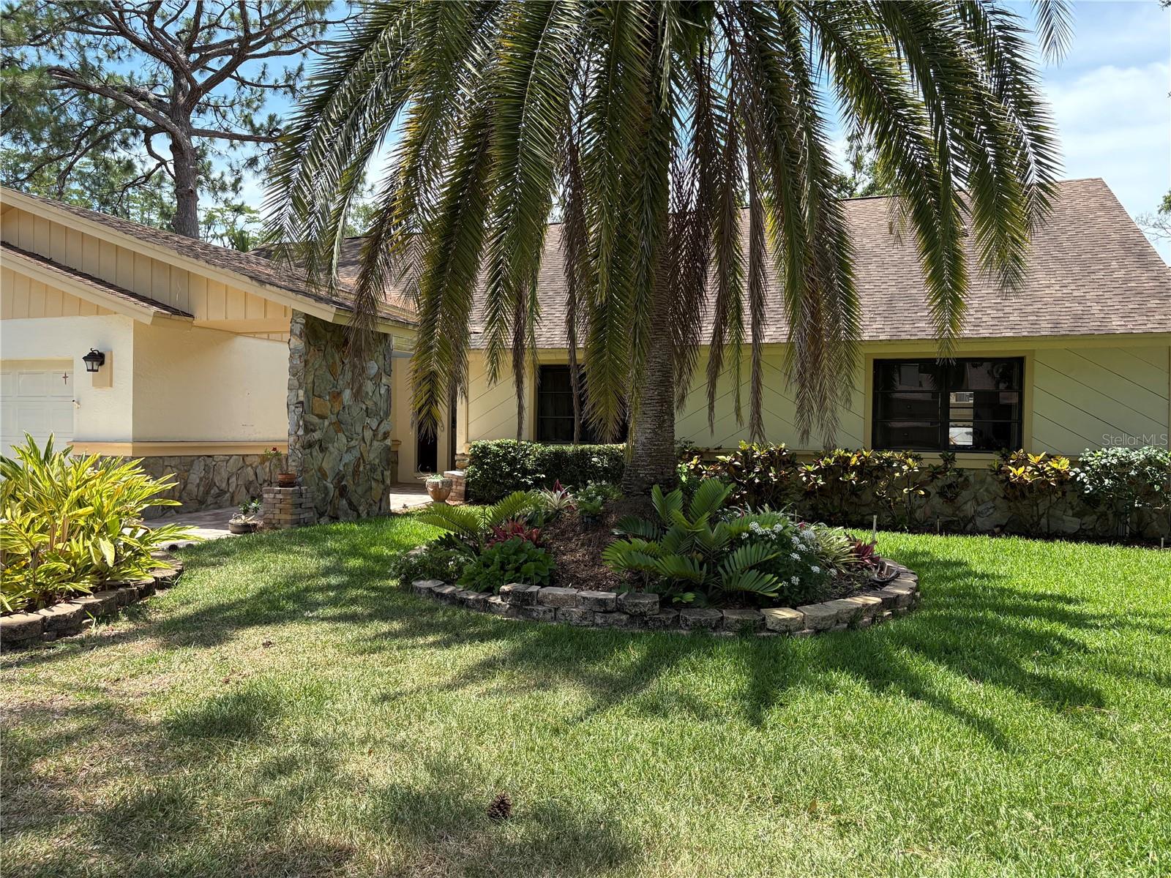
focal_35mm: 26
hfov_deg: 67.3
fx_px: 880
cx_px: 586
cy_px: 439
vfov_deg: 53.1
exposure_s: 1/1196
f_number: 1.6
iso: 64
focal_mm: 5.96
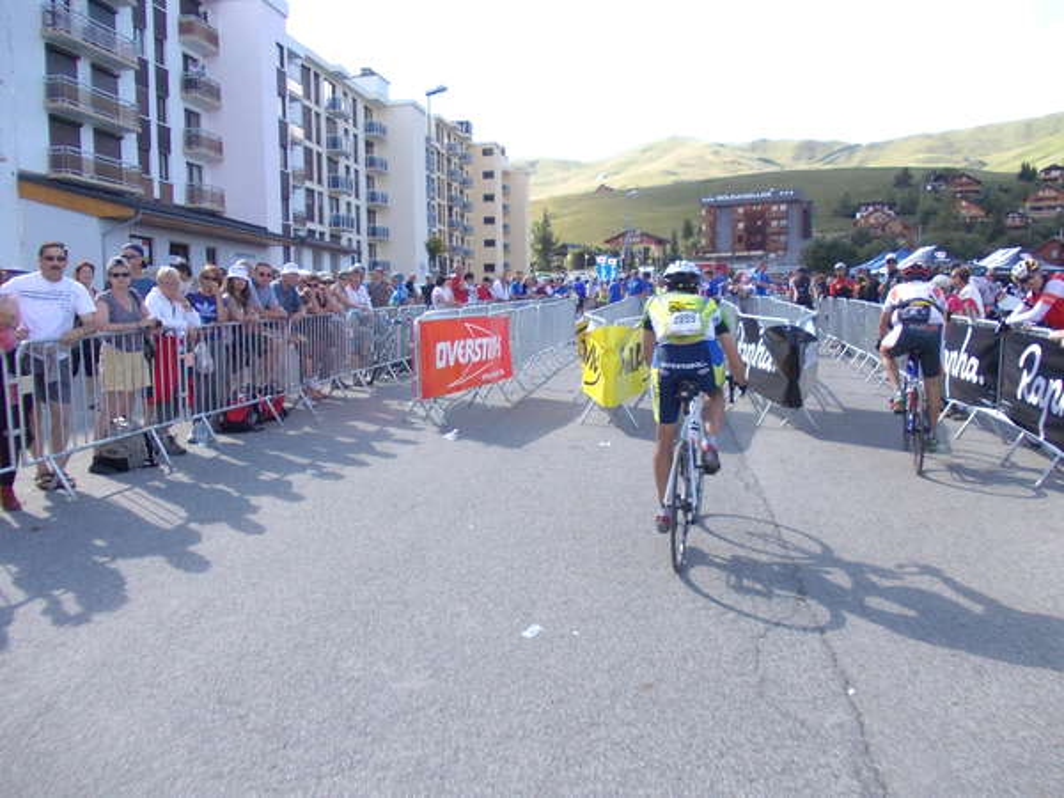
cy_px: 399
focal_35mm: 28
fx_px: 861
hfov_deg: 63.4
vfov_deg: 49.7
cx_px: 532
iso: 80
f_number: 5.4
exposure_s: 1/160
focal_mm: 4
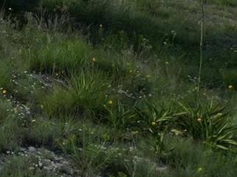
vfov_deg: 8.6
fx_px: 1101
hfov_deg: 10.1
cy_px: -199
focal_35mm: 161
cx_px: -405
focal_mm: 6.72
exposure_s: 1/3200
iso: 110
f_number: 1.7
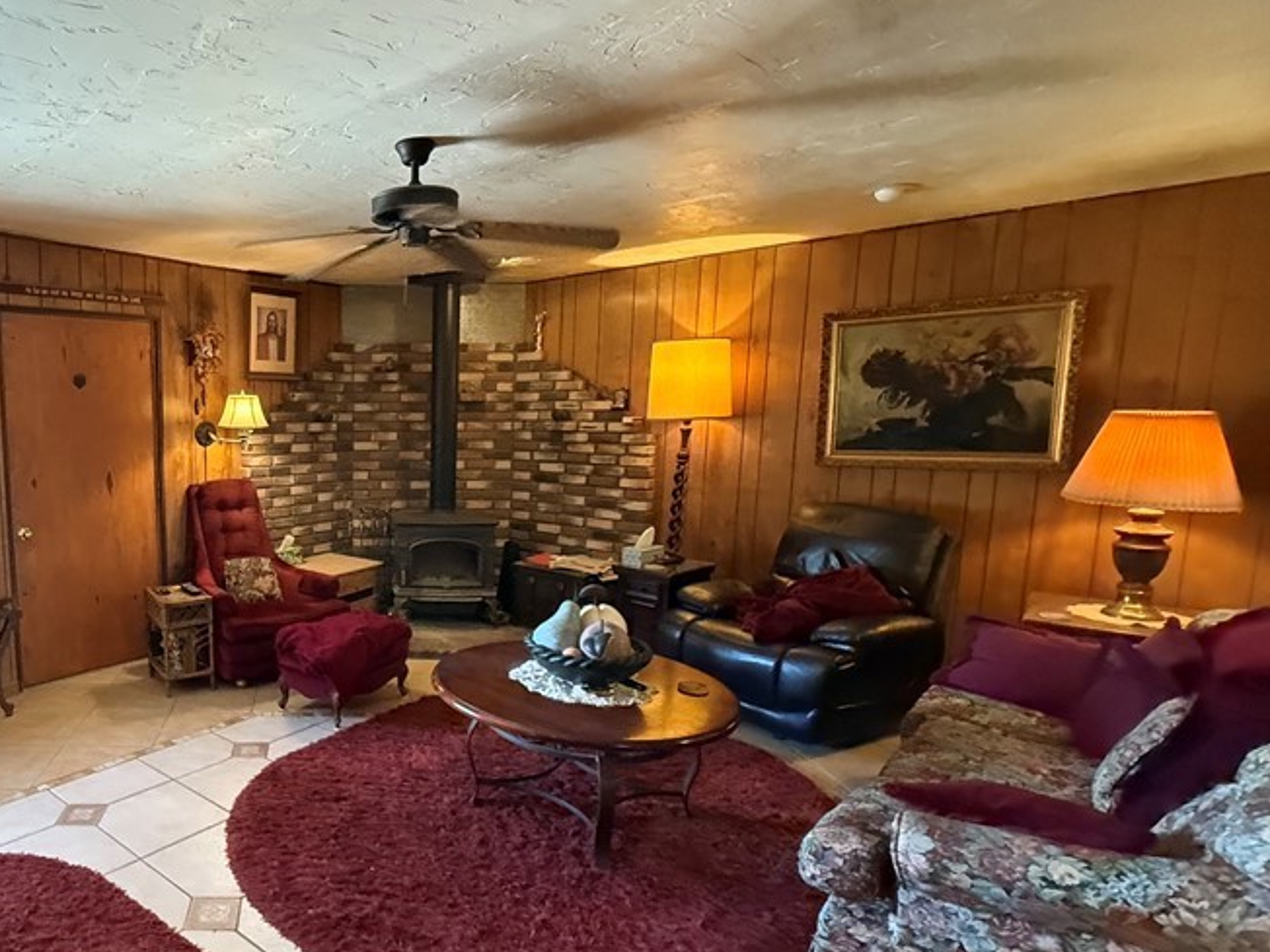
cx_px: 304
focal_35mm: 22
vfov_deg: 61.0
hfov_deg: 70.8
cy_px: 522
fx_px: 807
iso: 1000
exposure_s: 1/60
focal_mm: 2.22
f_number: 2.2
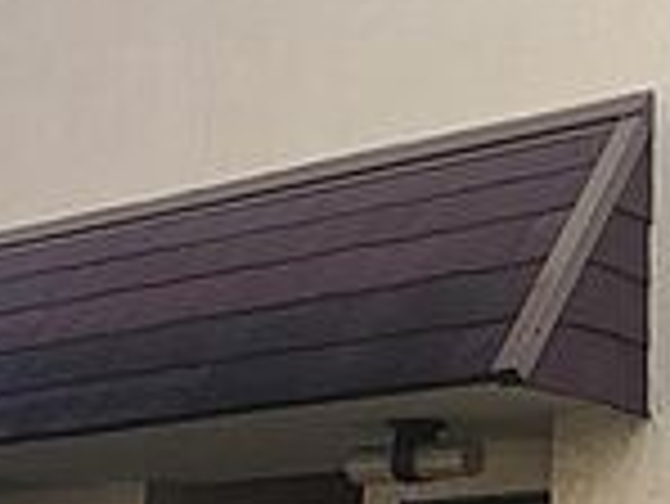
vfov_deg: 13.1
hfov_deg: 17.2
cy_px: 189
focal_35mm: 113
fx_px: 2189
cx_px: 558
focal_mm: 3.99
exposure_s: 1/564
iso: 20
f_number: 1.8
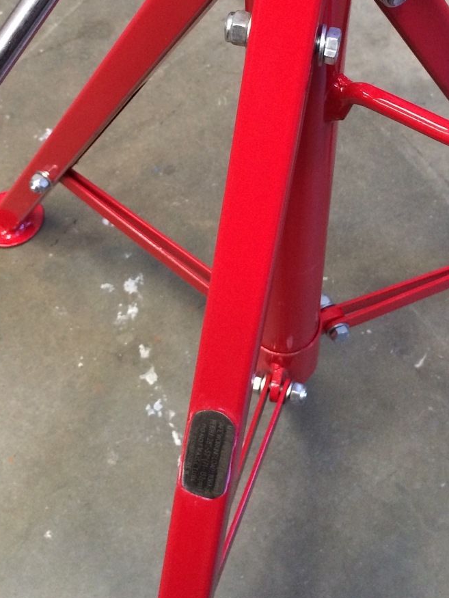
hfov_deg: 27.5
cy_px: 104
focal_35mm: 53
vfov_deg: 34.8
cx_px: 258
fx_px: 916
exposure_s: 1/33
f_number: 2.2
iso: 320
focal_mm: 4.15
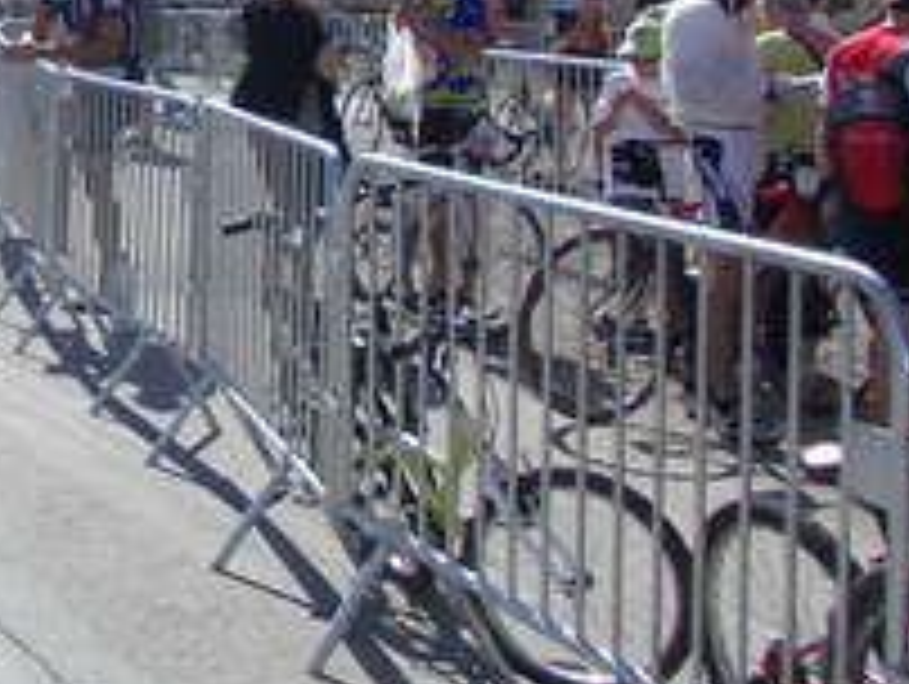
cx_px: -342
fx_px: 2182
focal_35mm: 83
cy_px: -81
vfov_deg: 17.2
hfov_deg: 20.9
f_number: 5.4
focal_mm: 4
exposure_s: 1/640
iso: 80
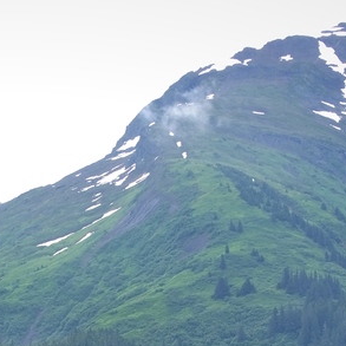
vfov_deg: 6.7
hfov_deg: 6.7
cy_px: 450
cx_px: 4
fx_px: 2940
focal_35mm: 260
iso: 100
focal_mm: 70
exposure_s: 1/160
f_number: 6.3
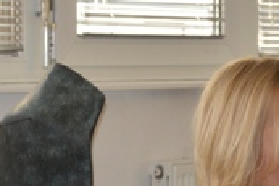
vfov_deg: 7.7
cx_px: 311
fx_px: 1378
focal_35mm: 178
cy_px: 99
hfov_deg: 11.4
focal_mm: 32
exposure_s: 1/60
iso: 560
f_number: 4.8
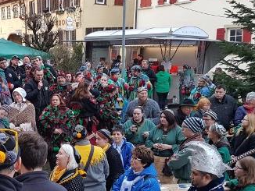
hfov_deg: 35.7
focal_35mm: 51
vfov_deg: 28.5
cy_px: 116
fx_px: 376
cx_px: 38
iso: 80
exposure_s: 1/50
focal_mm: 4.2
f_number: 1.7
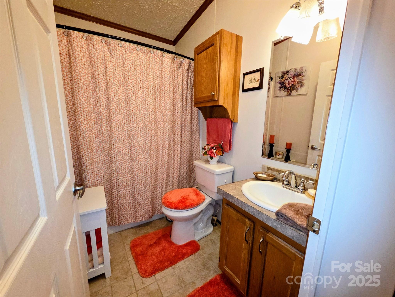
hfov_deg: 106.2
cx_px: 198
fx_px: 148
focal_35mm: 13
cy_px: 148
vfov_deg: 89.9
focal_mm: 2.2
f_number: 2.2
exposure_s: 1/60
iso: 320
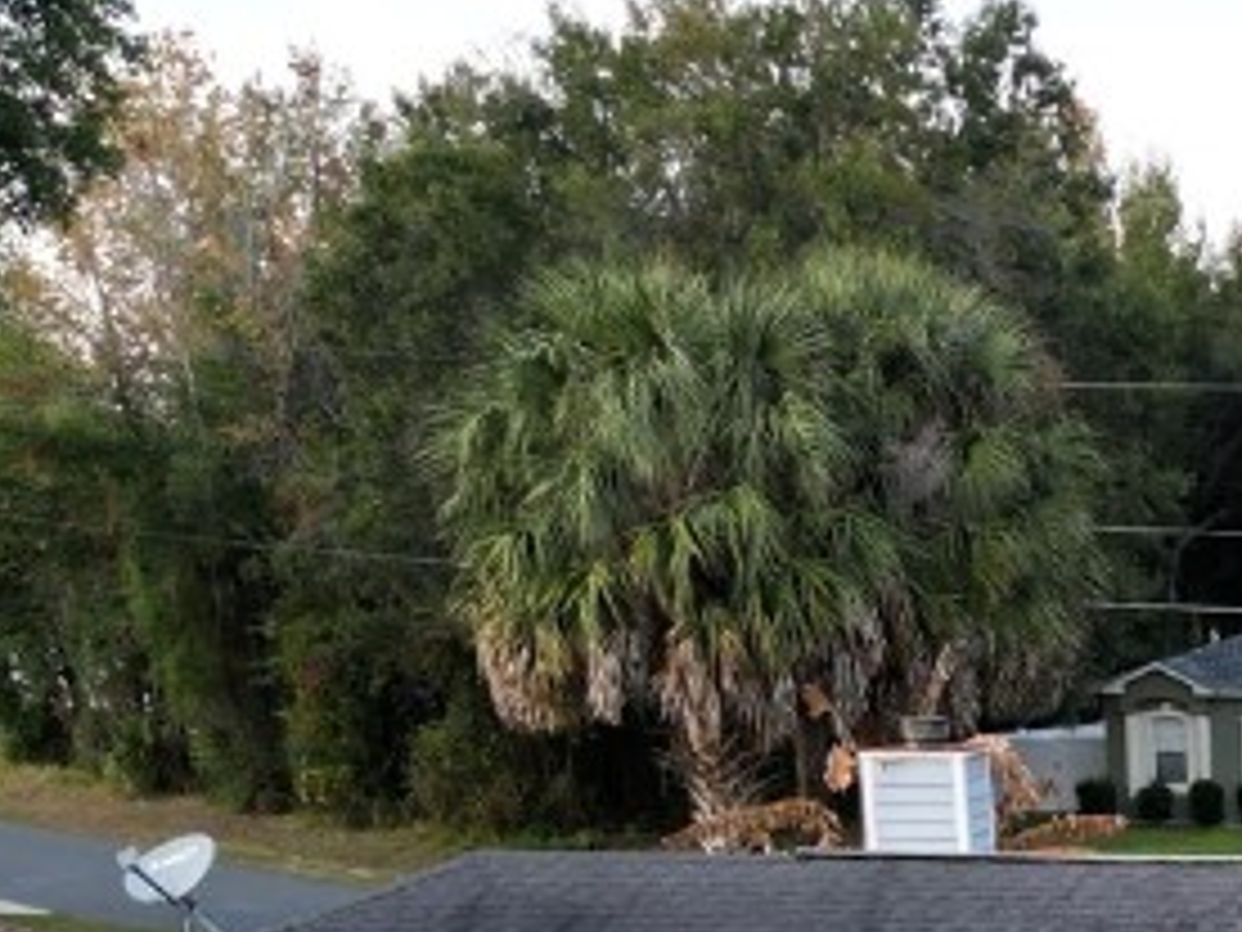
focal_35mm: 89
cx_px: 1616
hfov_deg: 20.2
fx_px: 3193
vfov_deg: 15.2
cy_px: 1450
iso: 100
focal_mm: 6.72
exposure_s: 1/20
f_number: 1.7
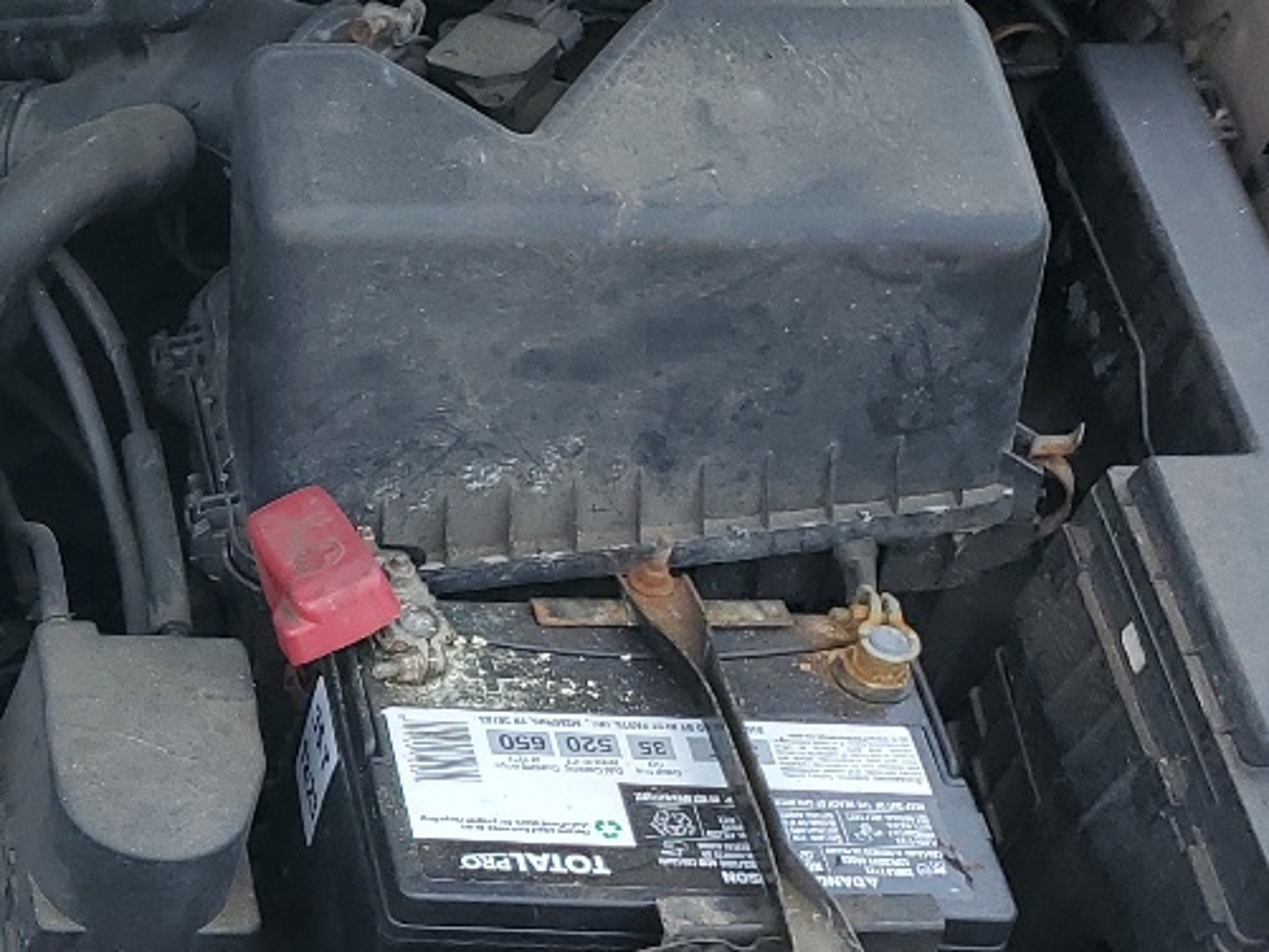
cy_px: 985
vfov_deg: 17.3
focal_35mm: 83
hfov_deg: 21.0
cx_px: -453
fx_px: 3043
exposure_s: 1/909
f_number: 1.5
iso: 50
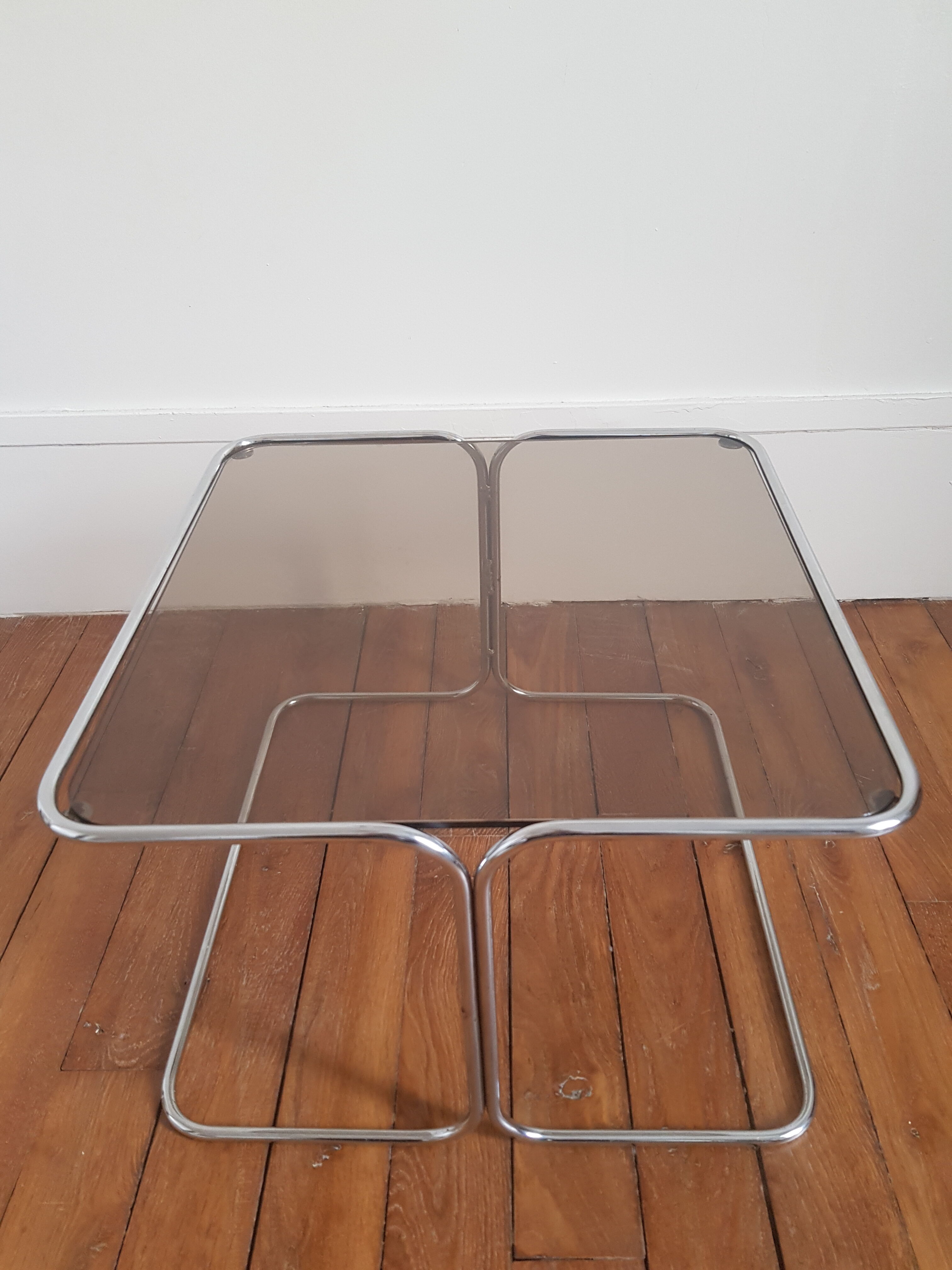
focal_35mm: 26
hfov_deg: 53.1
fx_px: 953
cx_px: 476
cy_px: 635
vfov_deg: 67.3
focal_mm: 4.2
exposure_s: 1/40
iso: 160
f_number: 1.7
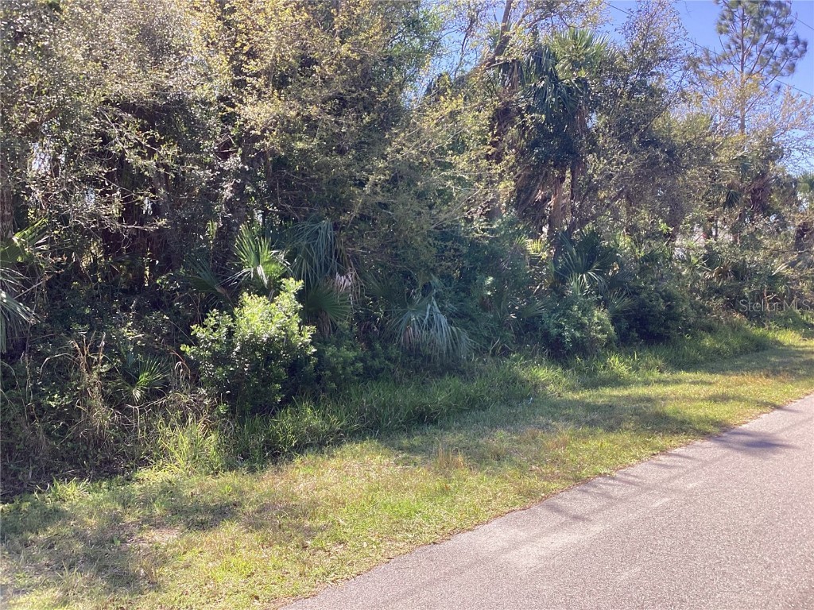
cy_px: 305
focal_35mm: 31
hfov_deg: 58.4
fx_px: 729
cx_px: 407
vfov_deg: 45.4
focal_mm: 3.3
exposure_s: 1/195
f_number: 2.4
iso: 25
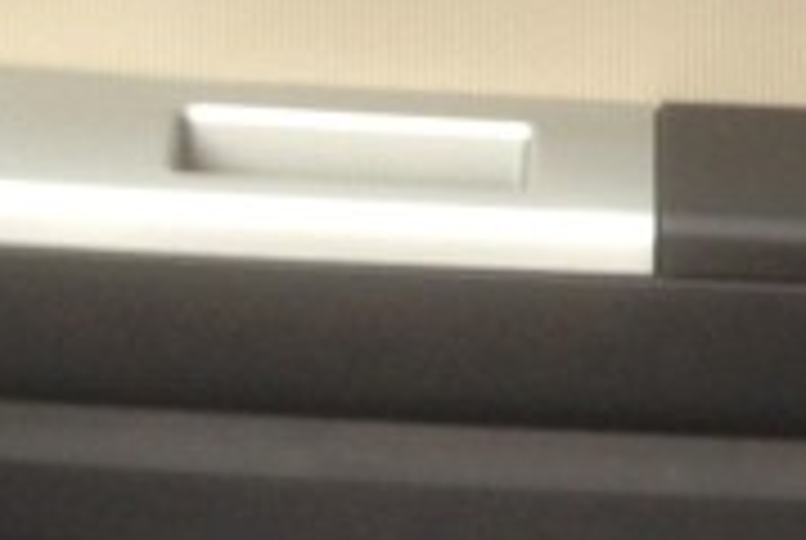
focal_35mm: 196
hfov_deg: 10.1
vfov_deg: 6.8
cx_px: 1216
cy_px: 1022
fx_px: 4395
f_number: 2.4
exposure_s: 1/30
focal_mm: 4.13
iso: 64
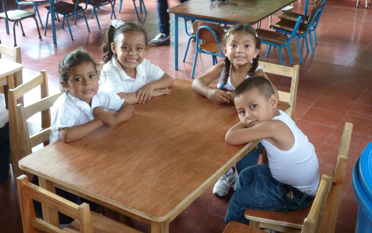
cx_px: 186
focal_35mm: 52
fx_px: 527
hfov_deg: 38.9
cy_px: 102
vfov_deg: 24.9
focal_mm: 8.7
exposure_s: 1/10
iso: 400
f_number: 4.1
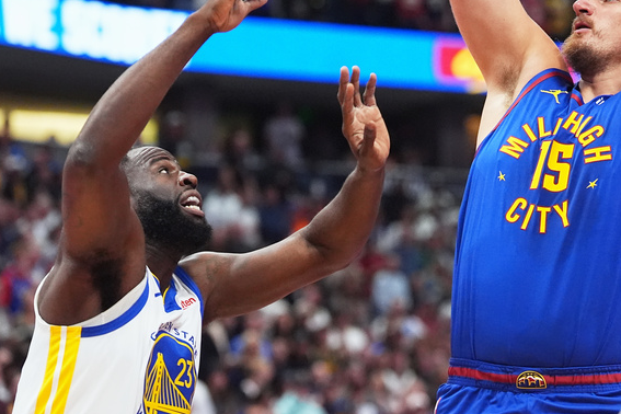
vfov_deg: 6.4
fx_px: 3674
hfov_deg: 9.7
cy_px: 118
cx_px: 424
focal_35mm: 213
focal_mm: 118
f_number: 3.2
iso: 5000
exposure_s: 1/2000
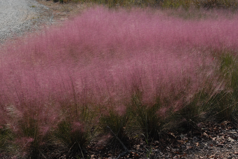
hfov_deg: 31.9
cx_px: 119
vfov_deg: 21.6
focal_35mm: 63
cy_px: 80
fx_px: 417
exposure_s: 1/400
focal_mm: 42
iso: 400
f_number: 10
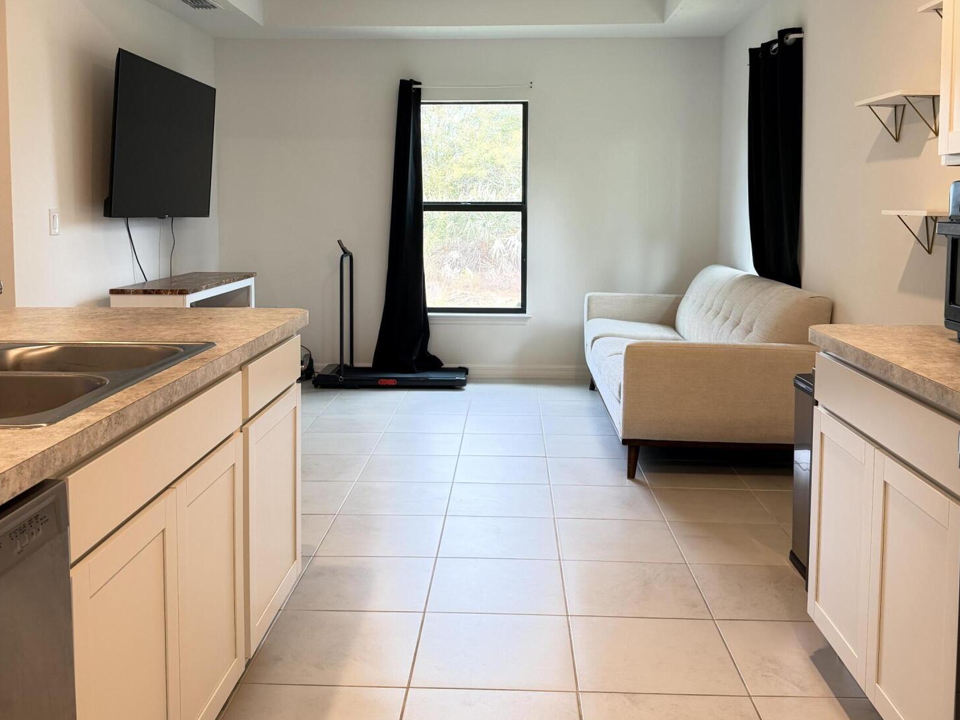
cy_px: 273
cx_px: 479
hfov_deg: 55.4
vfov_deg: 42.6
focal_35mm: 33
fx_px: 915
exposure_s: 1/60
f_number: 1.78
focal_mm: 6.76
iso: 160
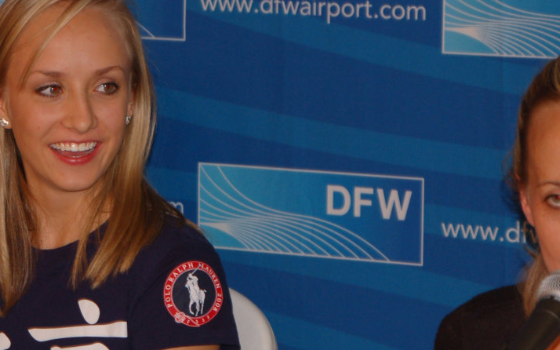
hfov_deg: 9.0
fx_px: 3554
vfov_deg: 5.6
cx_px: 191
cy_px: 170
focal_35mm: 233
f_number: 5.3
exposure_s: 1/60
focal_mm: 85
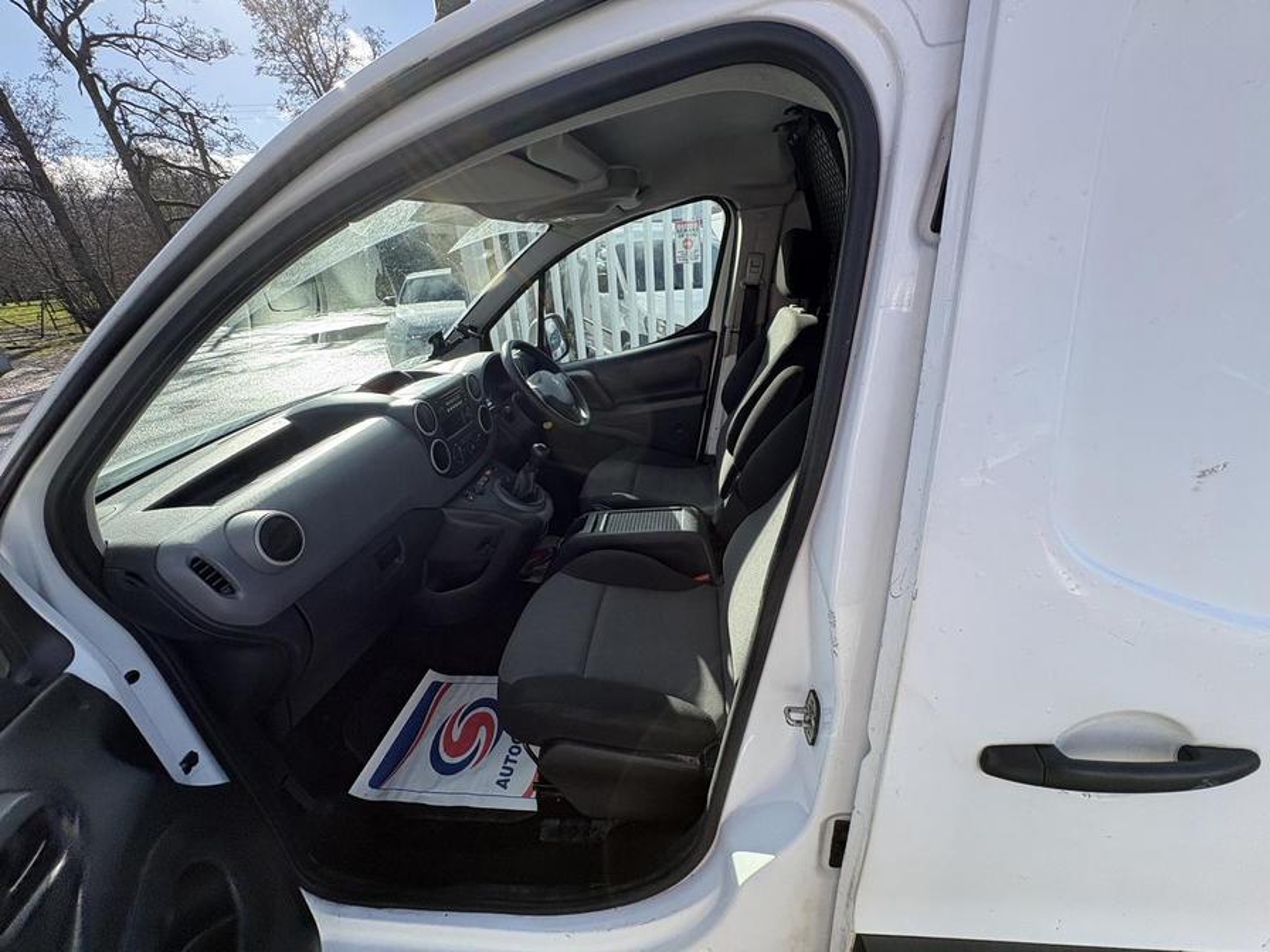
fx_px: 514
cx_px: 635
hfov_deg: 102.1
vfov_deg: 85.7
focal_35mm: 14
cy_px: 476
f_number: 2.2
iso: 40
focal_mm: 2.22
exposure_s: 1/421
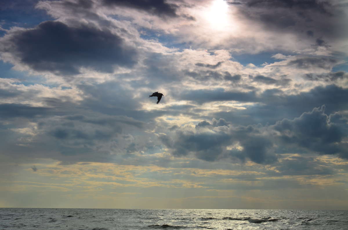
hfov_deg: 28.1
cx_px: 174
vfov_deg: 18.8
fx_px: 695
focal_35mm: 72
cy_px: 115
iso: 100
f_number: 5.6
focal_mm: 48
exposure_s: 1/1250
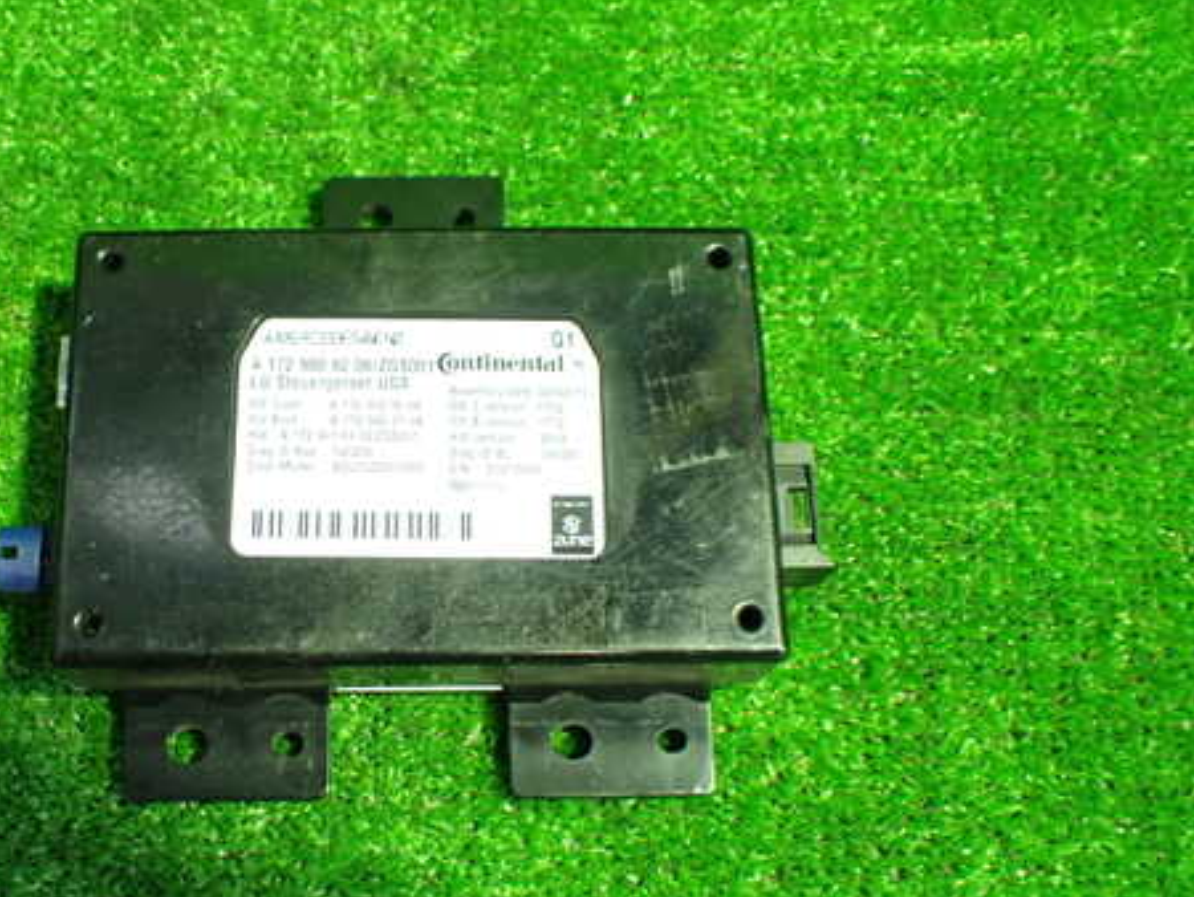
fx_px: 1380
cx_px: 425
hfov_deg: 46.2
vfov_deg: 36.0
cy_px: 480
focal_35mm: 40
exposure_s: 1/60
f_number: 2.3
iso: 800
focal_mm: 5.4
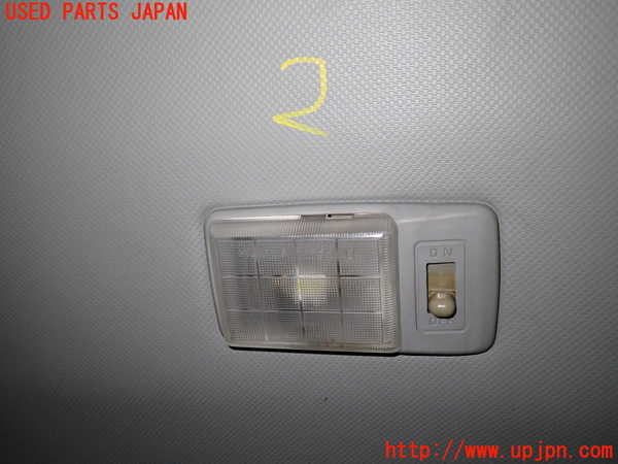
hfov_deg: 60.0
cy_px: 232
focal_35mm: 30
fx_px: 536
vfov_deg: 46.8
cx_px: 309
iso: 320
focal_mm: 5.4
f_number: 2.3
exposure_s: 1/30
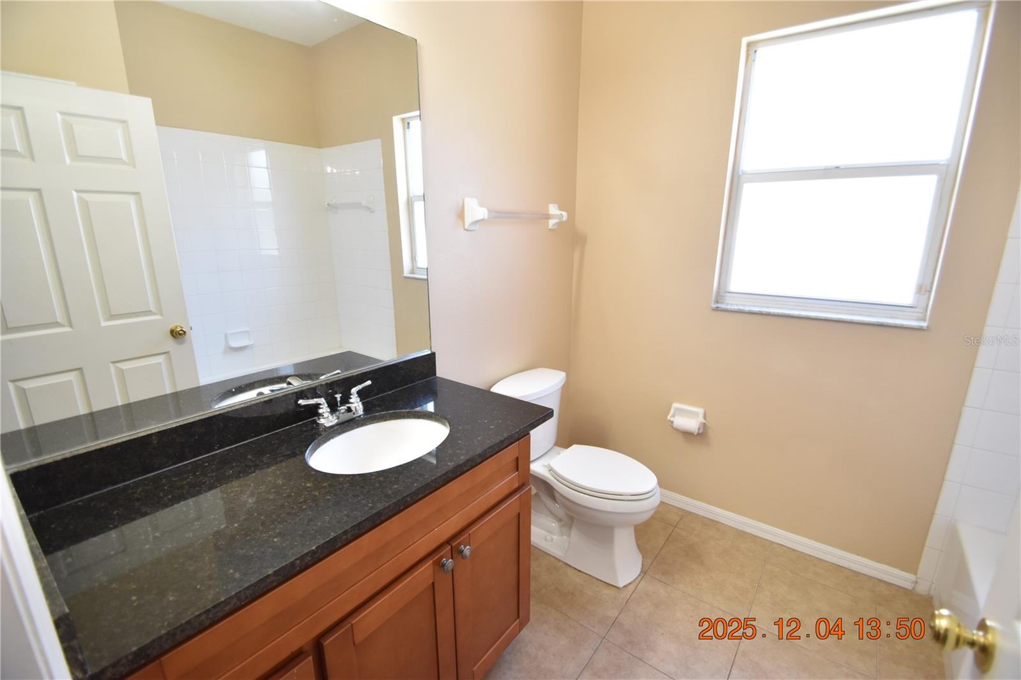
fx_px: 425
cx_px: 510
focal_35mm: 15
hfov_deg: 100.4
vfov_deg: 77.3
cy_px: 340
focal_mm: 10
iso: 800
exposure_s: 1/125
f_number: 3.5
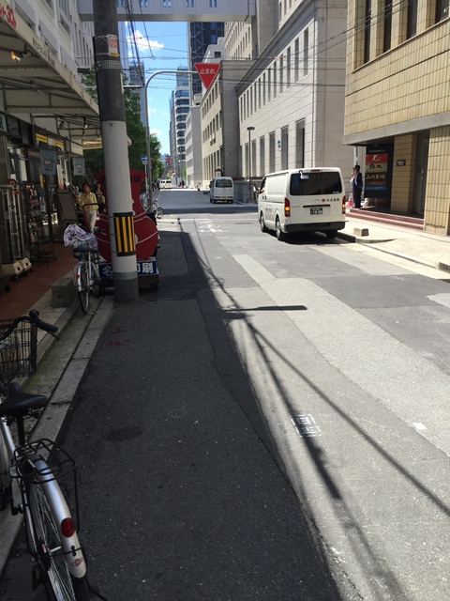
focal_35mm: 29
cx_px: 225
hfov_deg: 48.2
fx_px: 503
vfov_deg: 61.7
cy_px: 300
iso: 32
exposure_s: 1/860
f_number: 2.2
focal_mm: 4.15
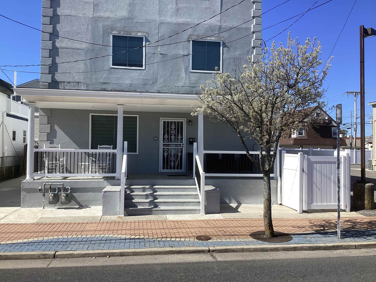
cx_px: 188
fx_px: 337
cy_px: 141
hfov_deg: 58.4
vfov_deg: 45.4
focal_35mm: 31
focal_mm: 3.3
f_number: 2.4
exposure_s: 1/1314
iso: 25
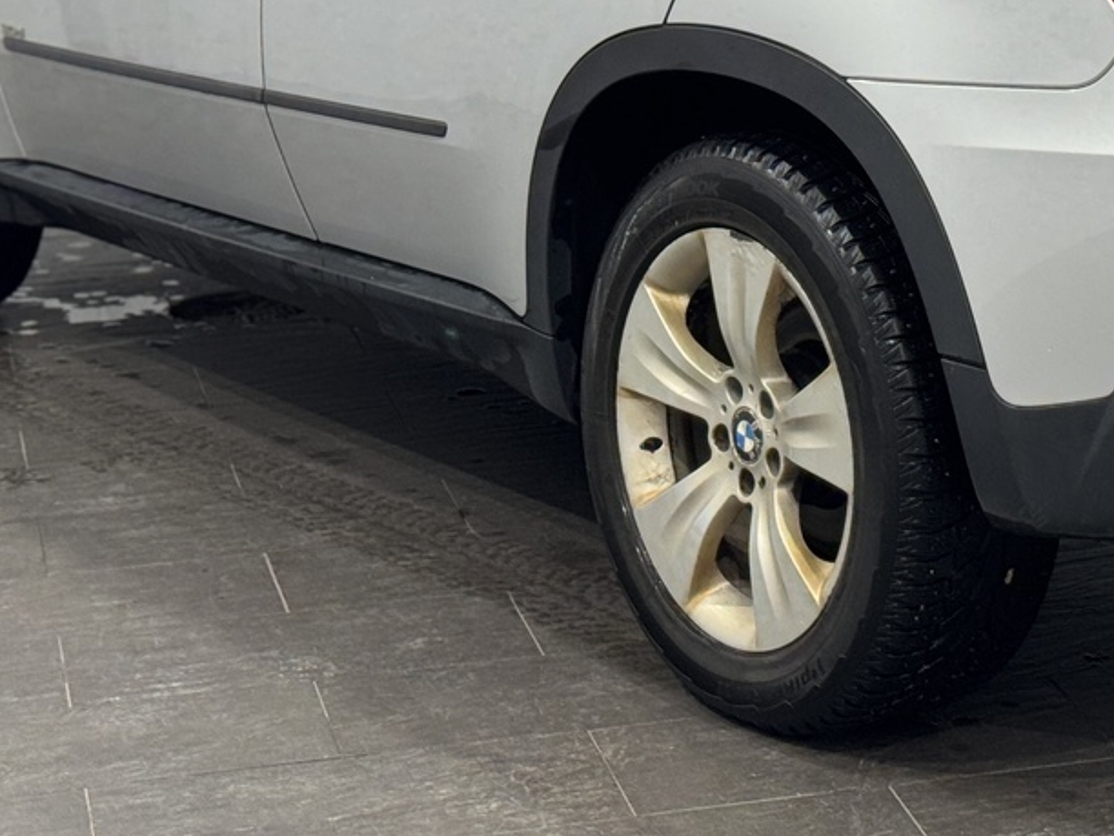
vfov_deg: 12.9
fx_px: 3637
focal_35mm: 113
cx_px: 987
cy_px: -35
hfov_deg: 17.2
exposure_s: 1/100
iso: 64
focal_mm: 6.76
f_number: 1.78
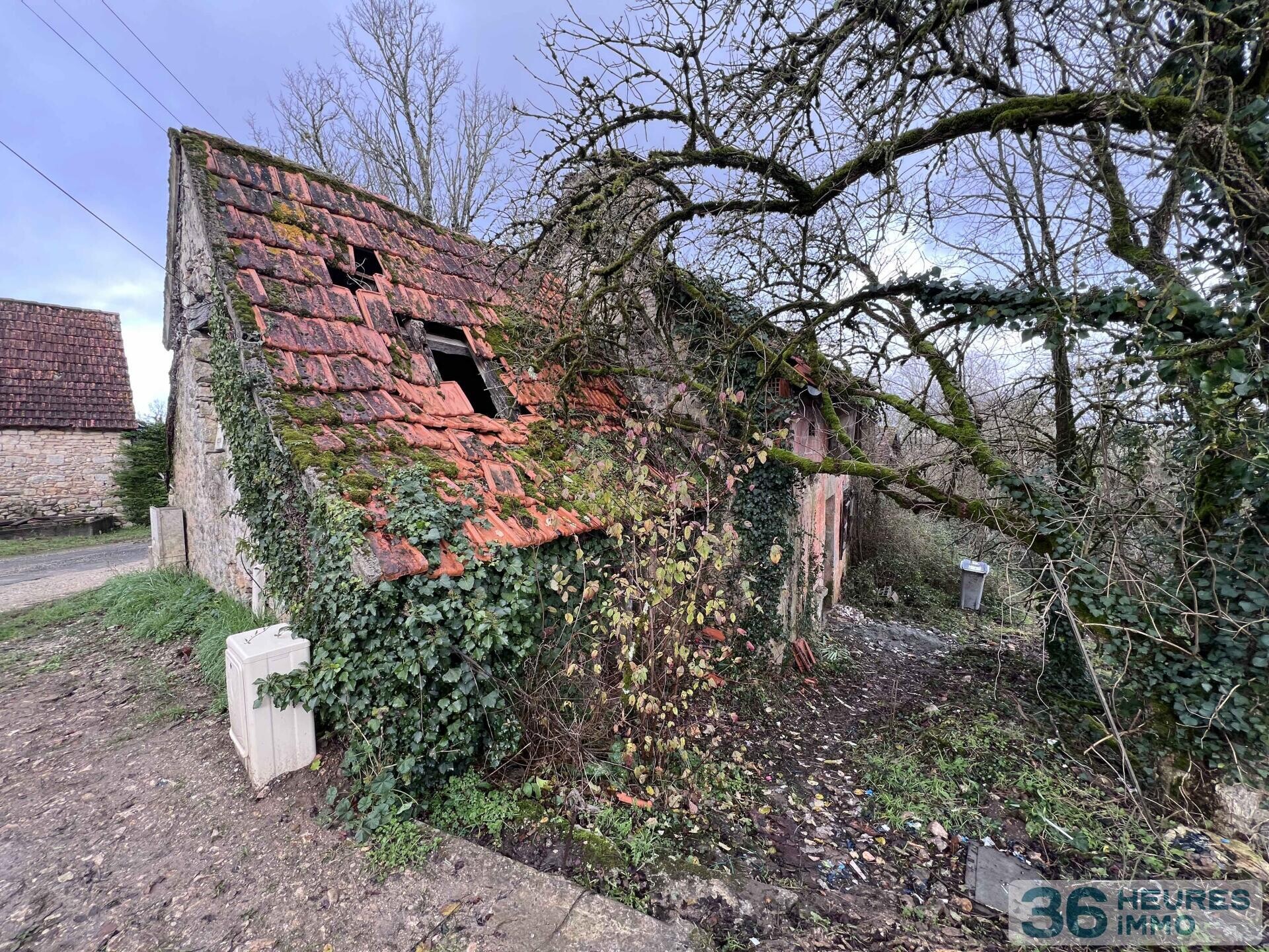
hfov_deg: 106.2
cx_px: 634
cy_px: 476
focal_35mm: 13
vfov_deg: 89.9
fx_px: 477
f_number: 1.8
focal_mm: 1.57
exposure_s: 1/99
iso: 50
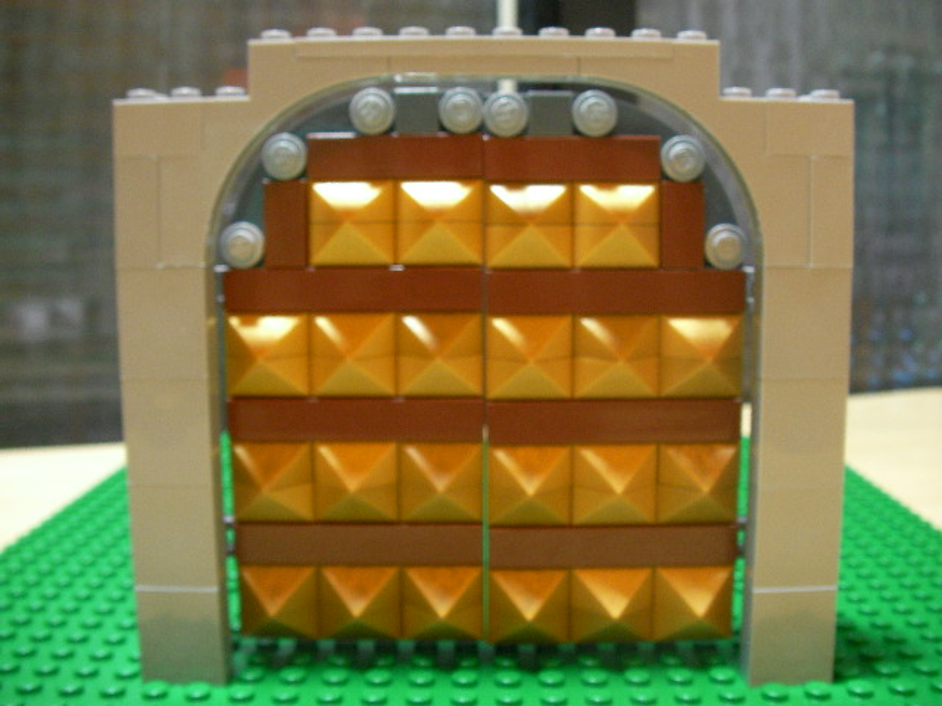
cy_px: 353
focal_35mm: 38
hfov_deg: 49.0
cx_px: 471
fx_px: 1034
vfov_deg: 37.7
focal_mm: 6.3
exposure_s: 1/6.2
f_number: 3.5
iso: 200
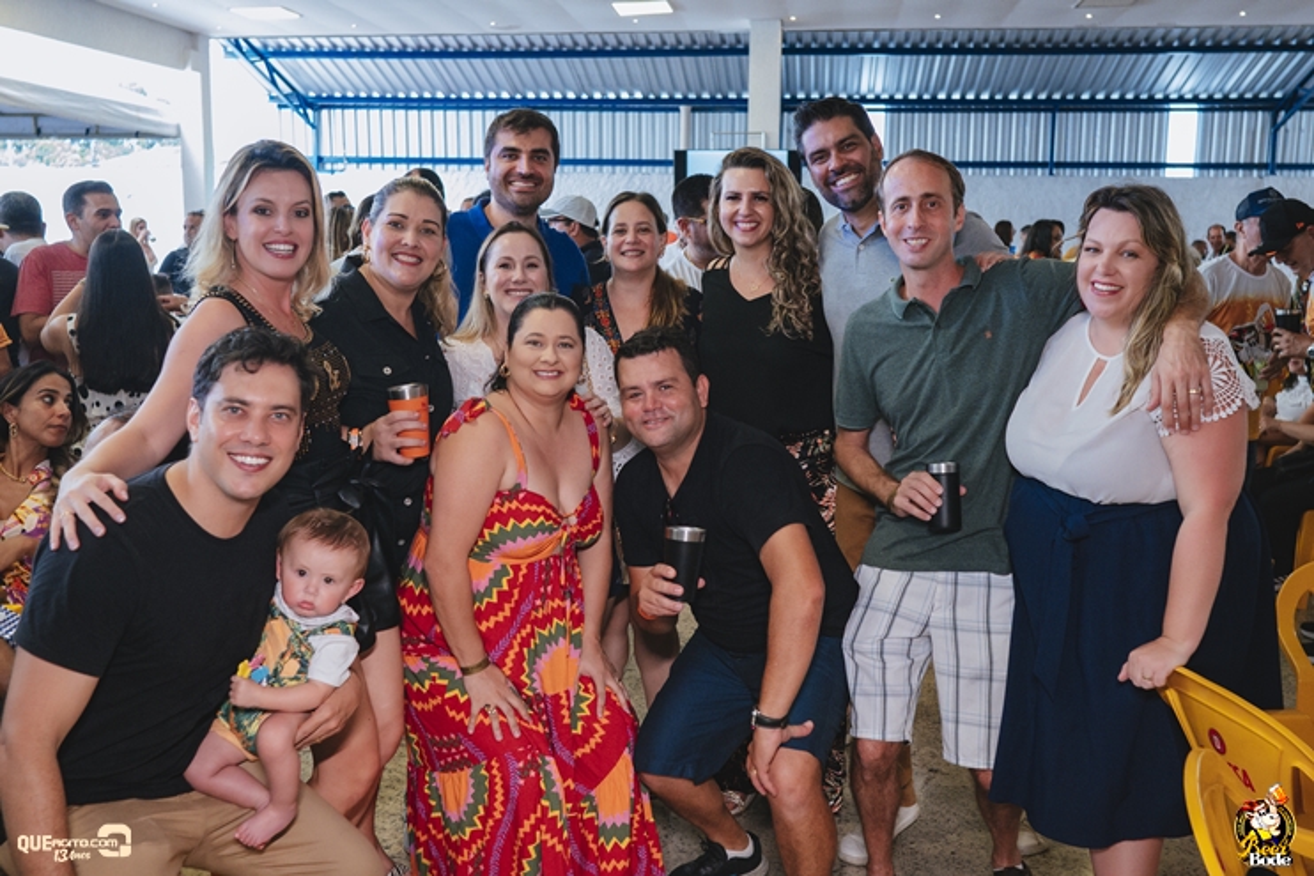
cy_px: 438
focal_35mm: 36
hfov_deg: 53.1
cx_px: 657
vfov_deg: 36.9
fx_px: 1314
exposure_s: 1/250
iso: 2500
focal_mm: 24
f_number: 3.2
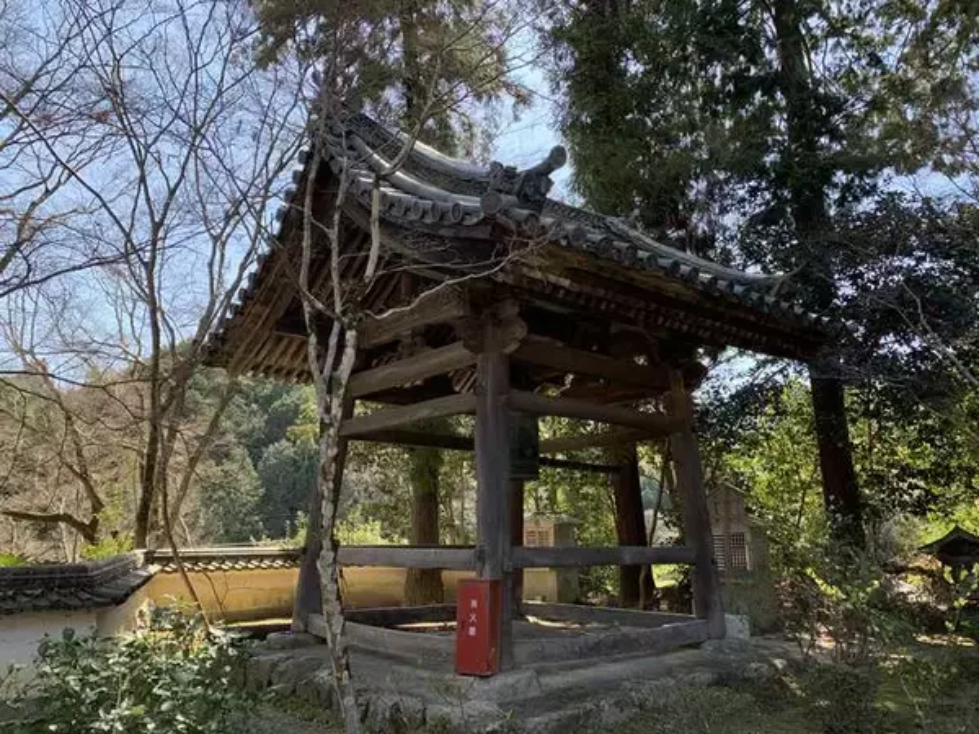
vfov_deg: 53.1
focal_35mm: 26
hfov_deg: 67.3
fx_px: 735
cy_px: 367
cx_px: 490
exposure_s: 1/300
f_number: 1.8
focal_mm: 4.25
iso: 25
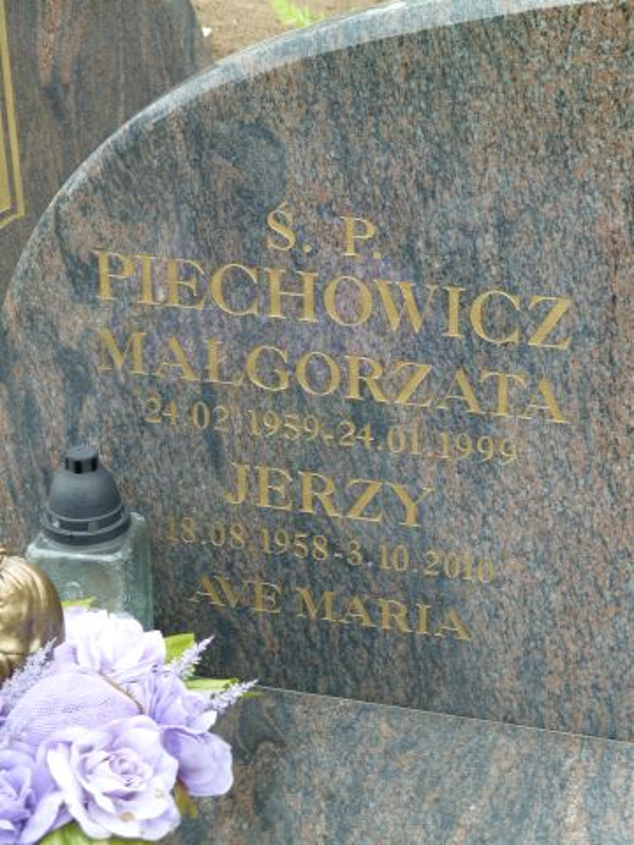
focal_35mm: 90
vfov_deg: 21.8
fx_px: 2198
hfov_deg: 16.4
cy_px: 422
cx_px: 317
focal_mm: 14.7
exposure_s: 1/50
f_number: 4.3
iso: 80
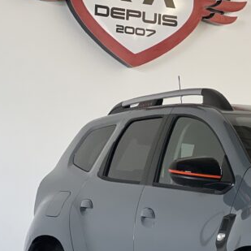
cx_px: 314
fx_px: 1444
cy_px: 185
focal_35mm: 176
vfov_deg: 9.9
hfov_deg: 9.8
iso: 250
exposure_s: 1/101
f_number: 2.8
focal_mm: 9
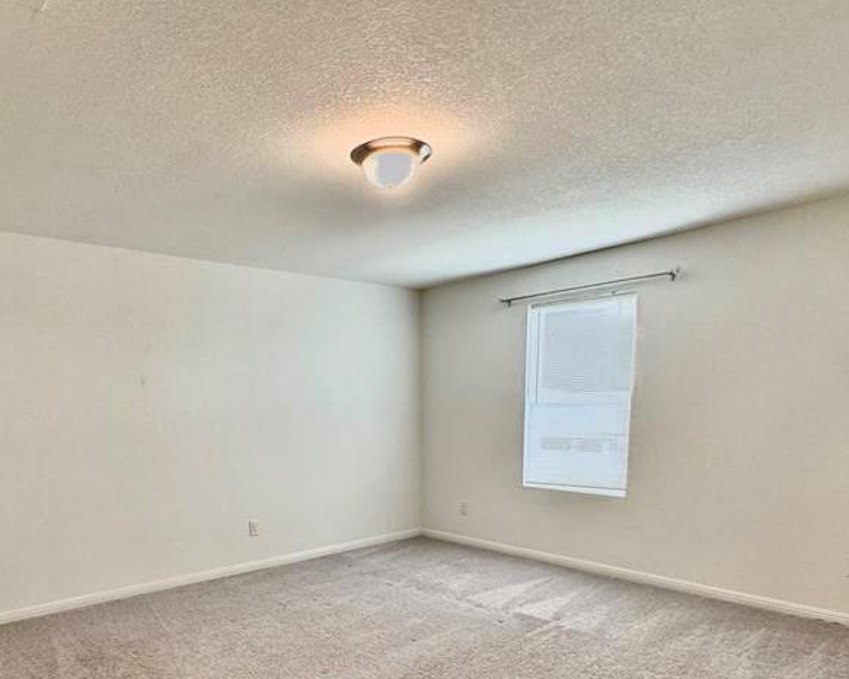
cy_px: 514
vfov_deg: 55.7
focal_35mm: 24
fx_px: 603
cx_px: 339
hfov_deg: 69.6
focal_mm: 2.22
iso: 200
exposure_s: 1/60
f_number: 2.2
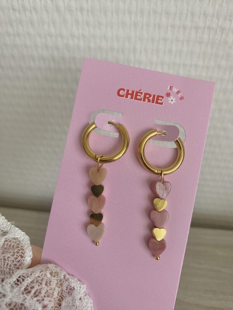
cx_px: 116
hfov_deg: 54.9
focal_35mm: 25
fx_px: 224
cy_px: 155
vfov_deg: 69.4
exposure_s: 1/61
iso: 125
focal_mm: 4.25
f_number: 1.8
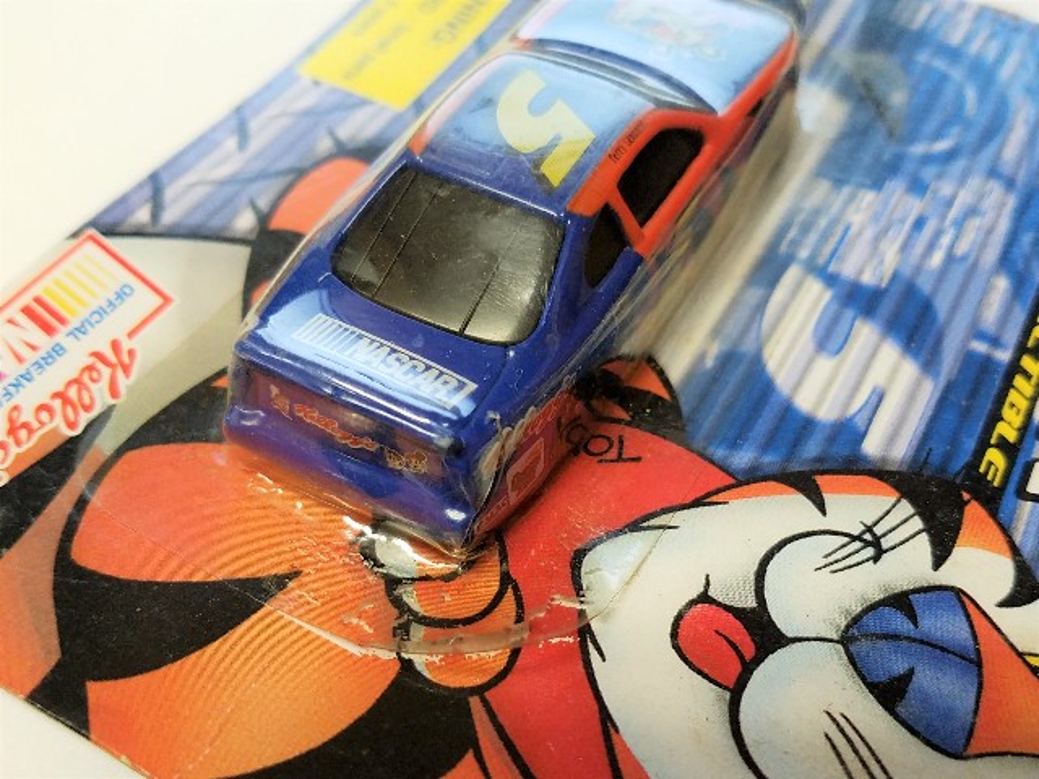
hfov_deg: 67.3
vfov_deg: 53.1
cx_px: 520
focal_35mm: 26
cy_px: 390
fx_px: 780
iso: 160
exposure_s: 1/40
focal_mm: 4.2
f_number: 1.7
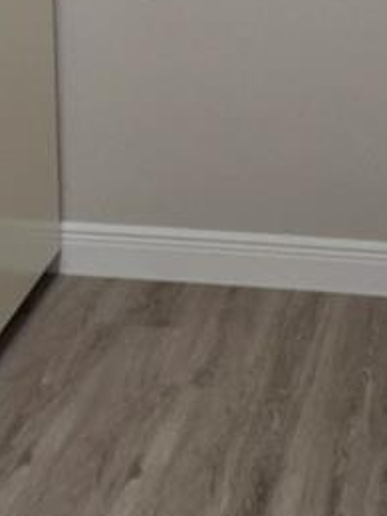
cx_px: 224
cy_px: -42
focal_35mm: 106
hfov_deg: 14.0
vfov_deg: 17.9
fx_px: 1580
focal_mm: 6.3
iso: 400
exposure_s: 1/120
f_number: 1.7
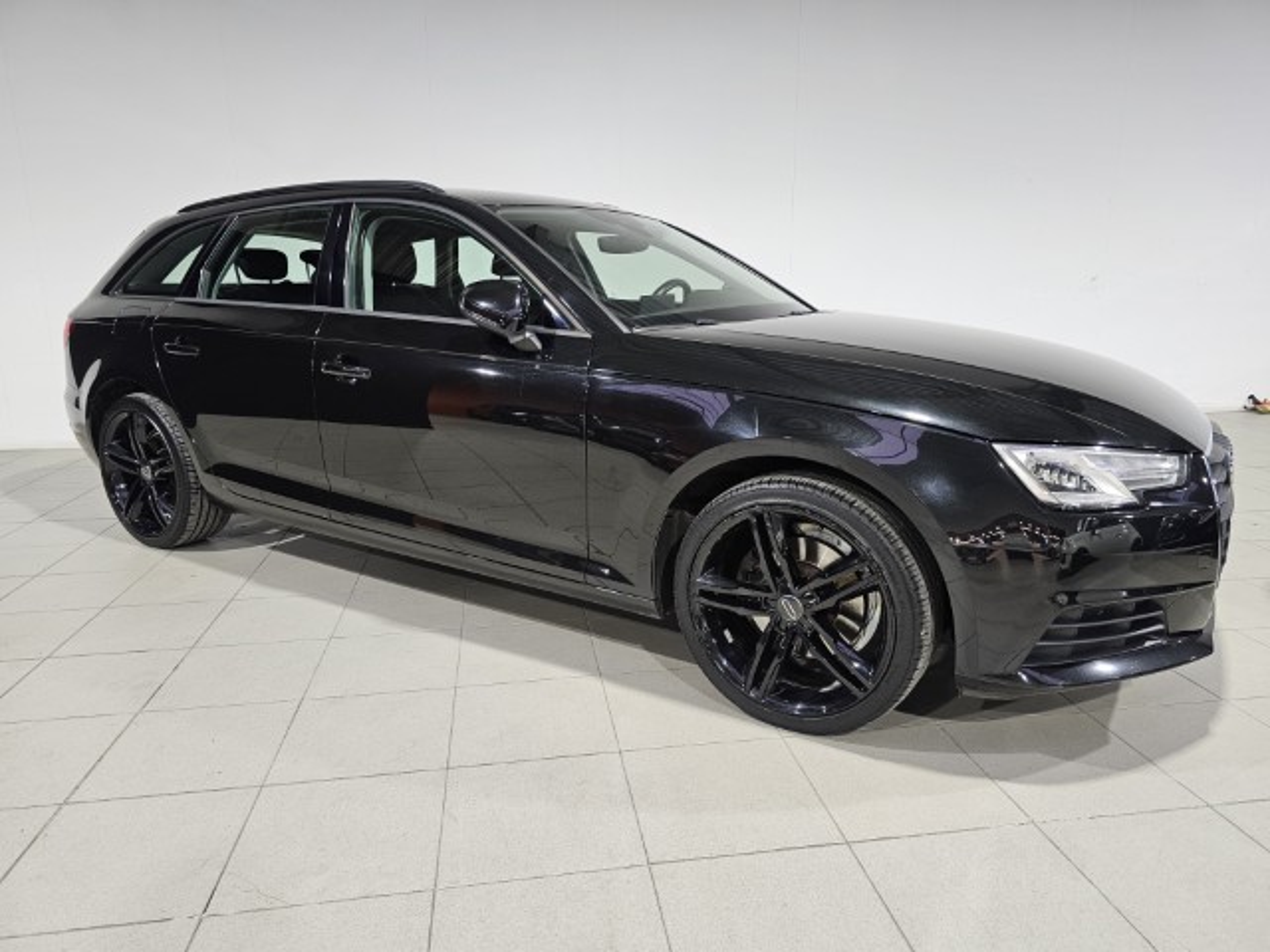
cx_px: 635
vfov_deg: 58.9
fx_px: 844
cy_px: 476
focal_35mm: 23
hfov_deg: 73.9
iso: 160
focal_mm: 6.3
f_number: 1.7
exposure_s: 1/100
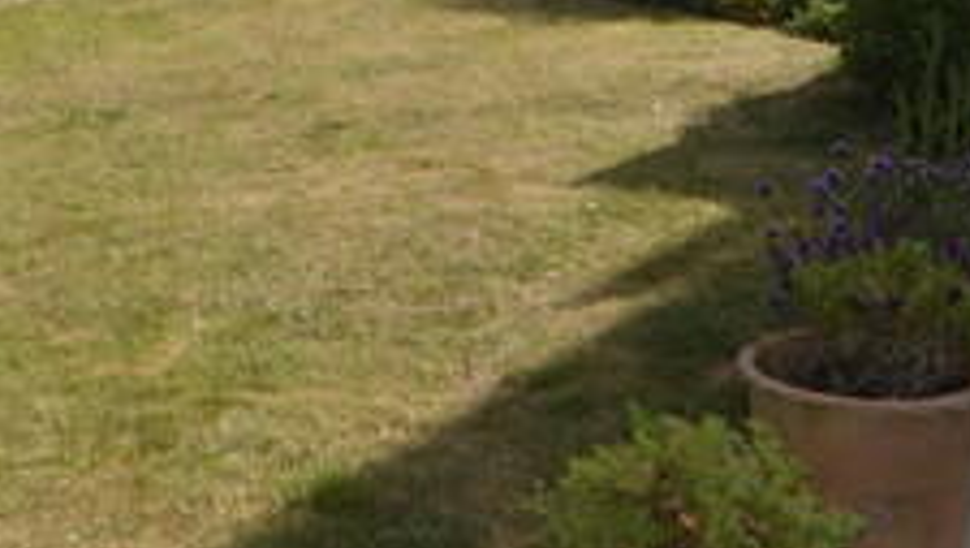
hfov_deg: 26.8
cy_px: -198
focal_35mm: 78
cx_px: 272
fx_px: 2018
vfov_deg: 14.7
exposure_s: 1/200
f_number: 8
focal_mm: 11
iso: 100
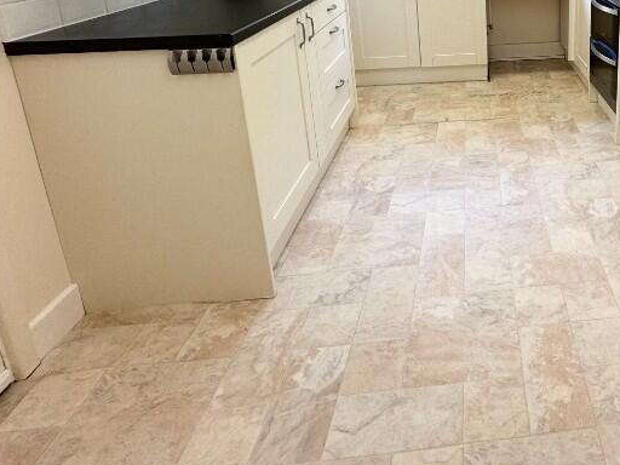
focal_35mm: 28
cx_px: 529
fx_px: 502
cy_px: 36
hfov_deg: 56.8
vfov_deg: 44.7
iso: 80
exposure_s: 1/100
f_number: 2.2
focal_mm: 2.22
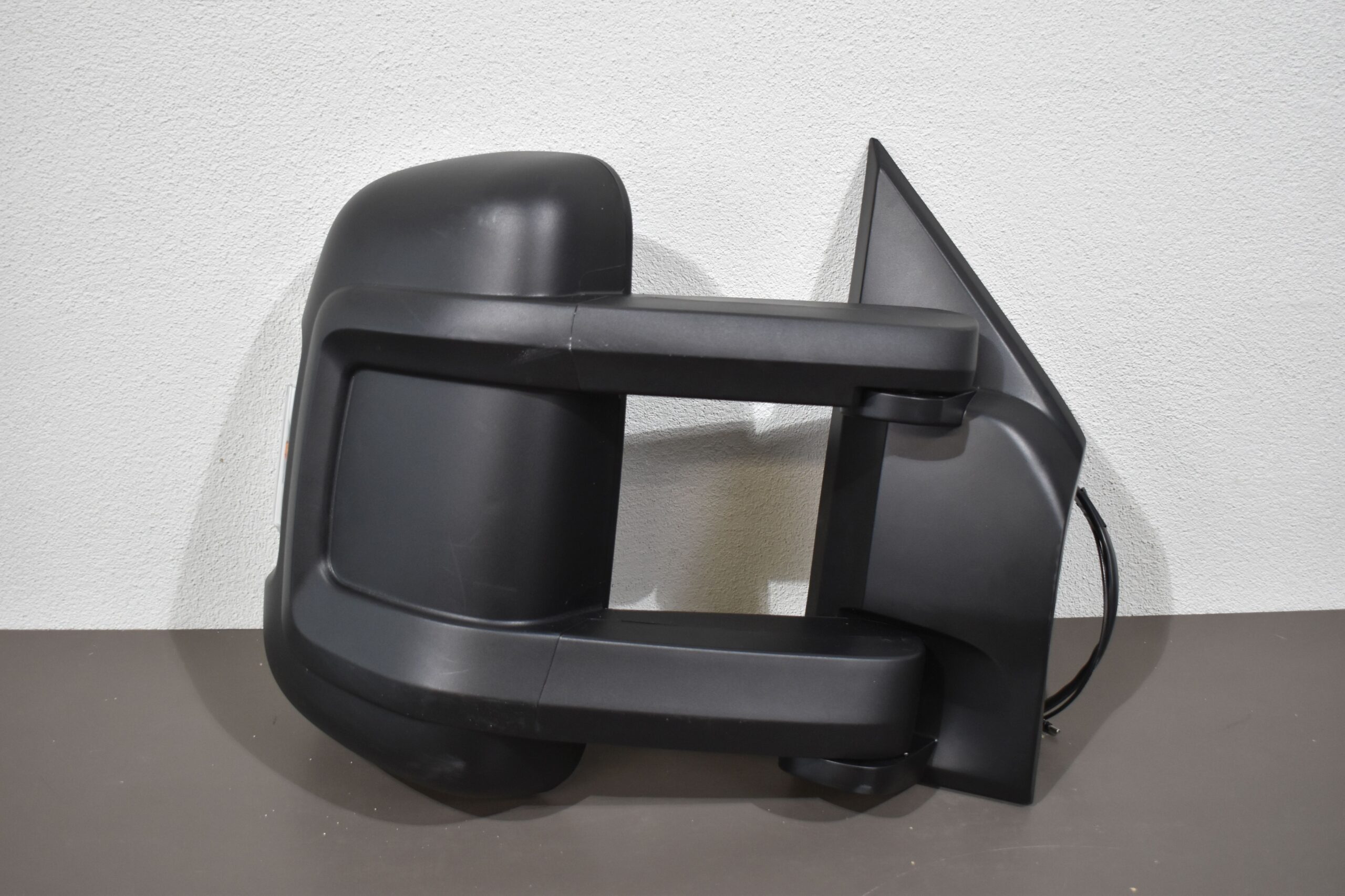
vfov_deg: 30.9
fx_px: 1625
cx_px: 672
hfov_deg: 45.0
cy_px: 448
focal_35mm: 44
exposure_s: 1/125
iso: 800
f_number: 4.2
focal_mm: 29
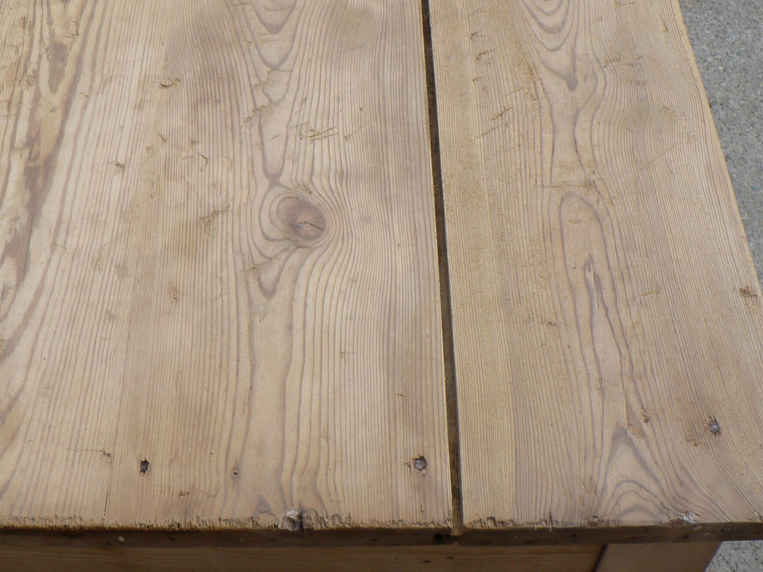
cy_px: 291
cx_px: 267
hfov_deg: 36.5
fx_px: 1146
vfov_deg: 28.0
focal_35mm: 52
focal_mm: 6
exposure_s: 1/125
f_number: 2.8
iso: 80
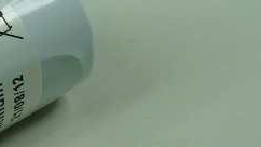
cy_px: 156
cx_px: 30
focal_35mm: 167
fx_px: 1155
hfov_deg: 12.8
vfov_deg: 7.2
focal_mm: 5.9
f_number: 3
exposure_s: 1/125
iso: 100
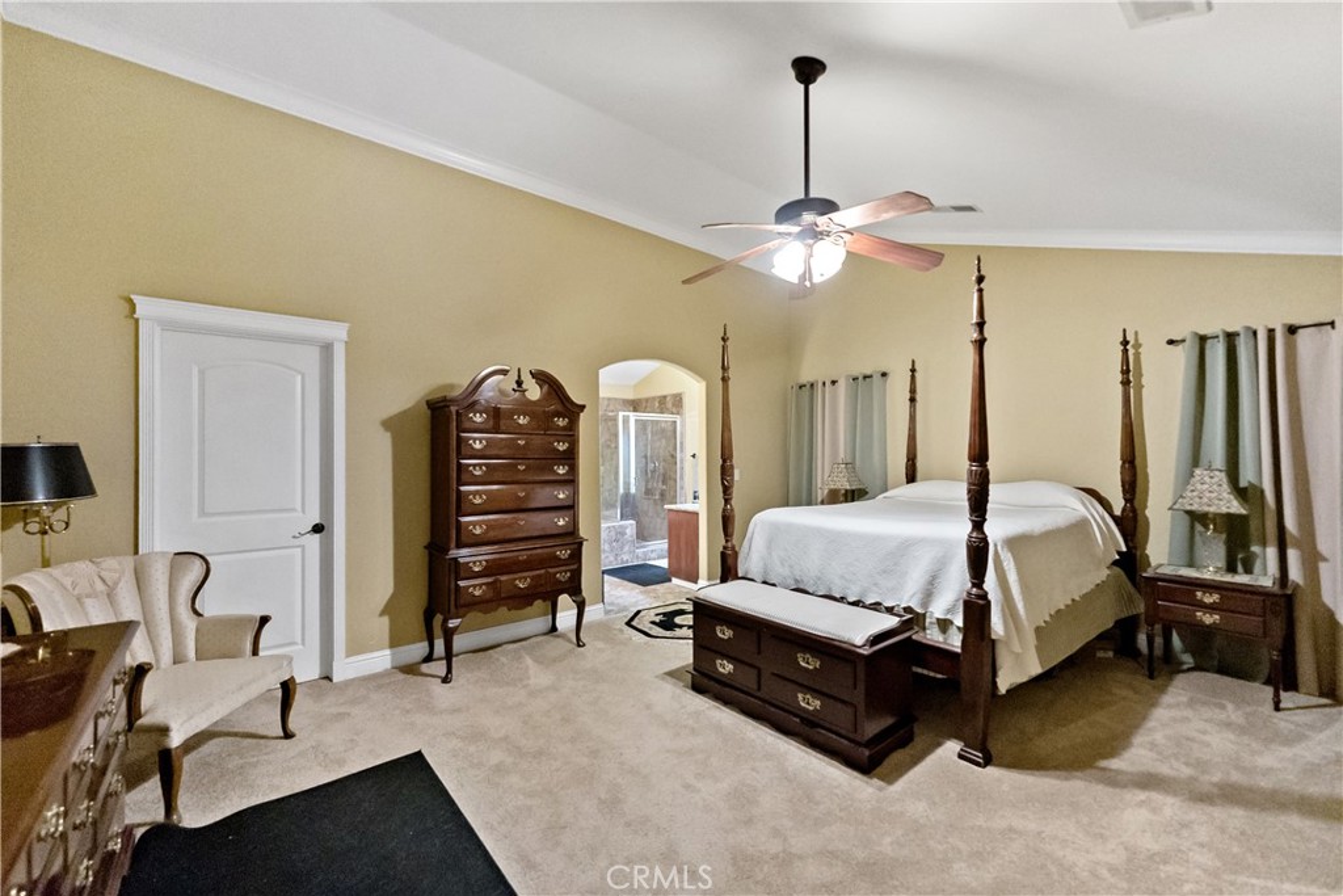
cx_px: 672
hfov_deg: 104.2
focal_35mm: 14
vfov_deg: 81.2
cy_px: 448
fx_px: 522
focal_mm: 14
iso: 6400
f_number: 2.8
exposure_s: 1/160
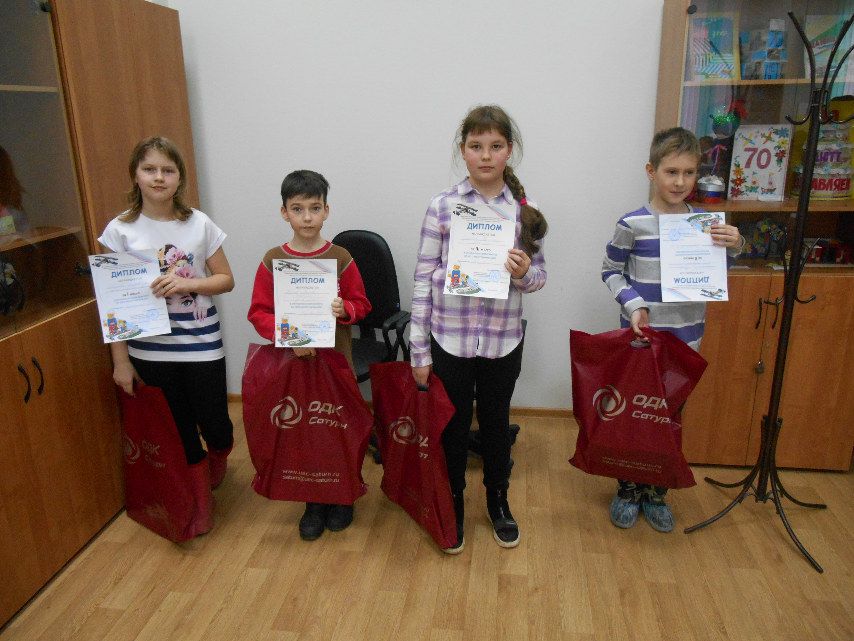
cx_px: 427
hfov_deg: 67.3
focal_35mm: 26
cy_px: 320
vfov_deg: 53.1
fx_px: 641
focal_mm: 4.7
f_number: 3.4
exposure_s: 1/50
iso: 400
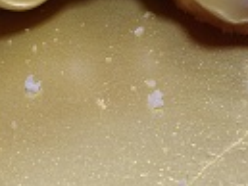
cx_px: 133
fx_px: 731
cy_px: -38
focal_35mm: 102
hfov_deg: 19.2
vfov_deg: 14.1
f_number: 2.4
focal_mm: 4.12
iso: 80
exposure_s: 1/20
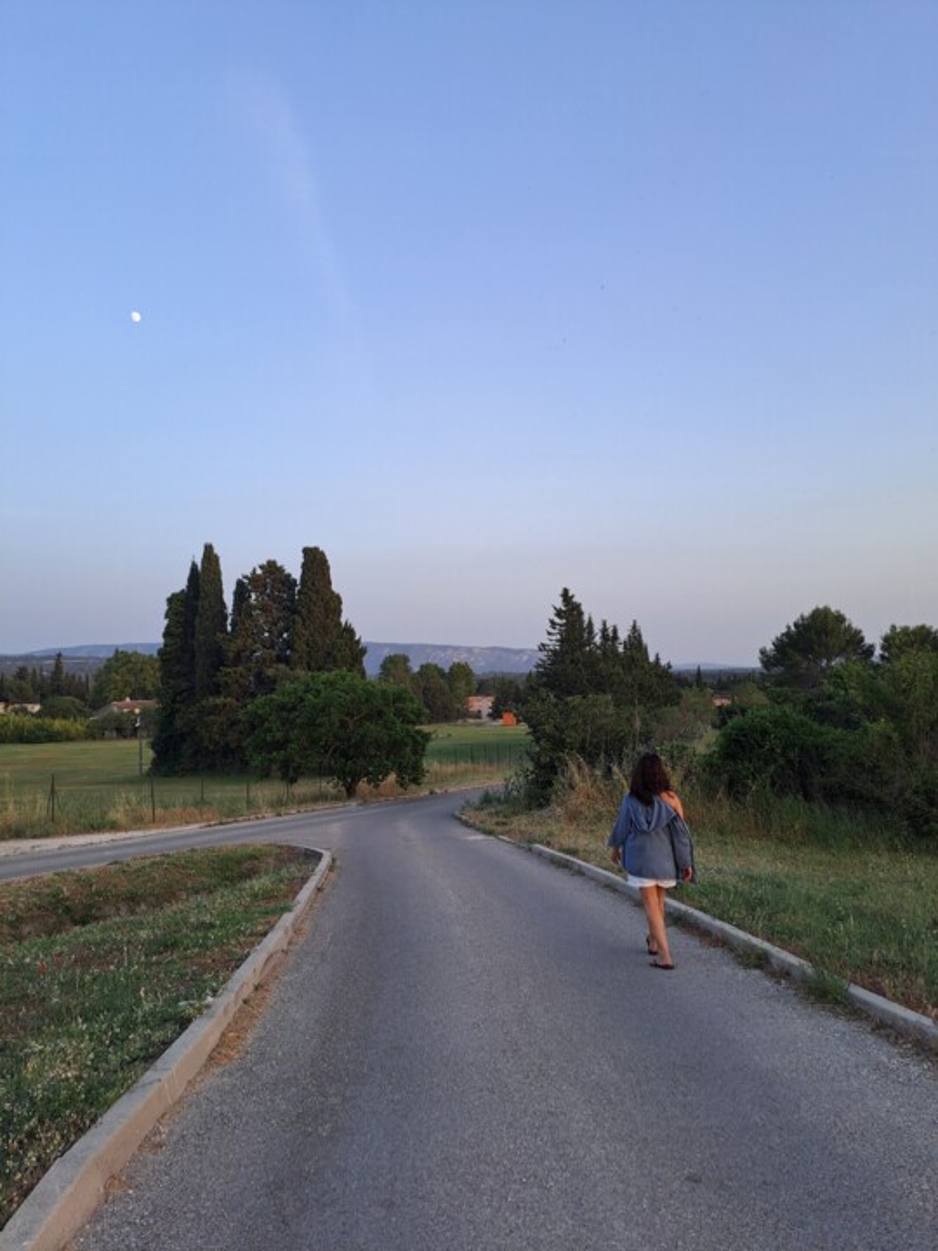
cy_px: 626
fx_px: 903
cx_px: 469
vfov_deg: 69.4
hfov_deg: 54.9
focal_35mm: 25
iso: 32
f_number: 1.8
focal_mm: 4.65
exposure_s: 1/105
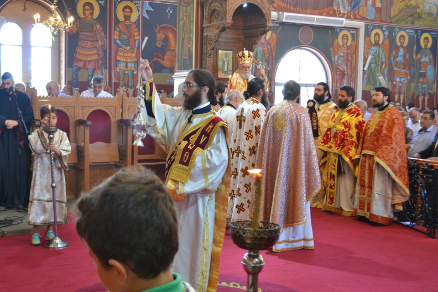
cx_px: 219
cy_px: 146
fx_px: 584
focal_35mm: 48
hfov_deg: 41.1
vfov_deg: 28.1
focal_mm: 32
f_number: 4.8
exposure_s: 1/15
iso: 720
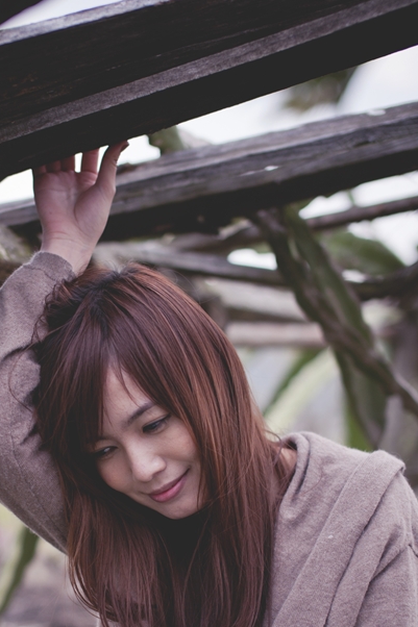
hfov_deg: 16.4
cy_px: 456
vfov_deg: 24.3
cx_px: 158
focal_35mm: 83
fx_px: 1446
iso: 200
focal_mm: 50
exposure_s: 1/2500
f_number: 1.8
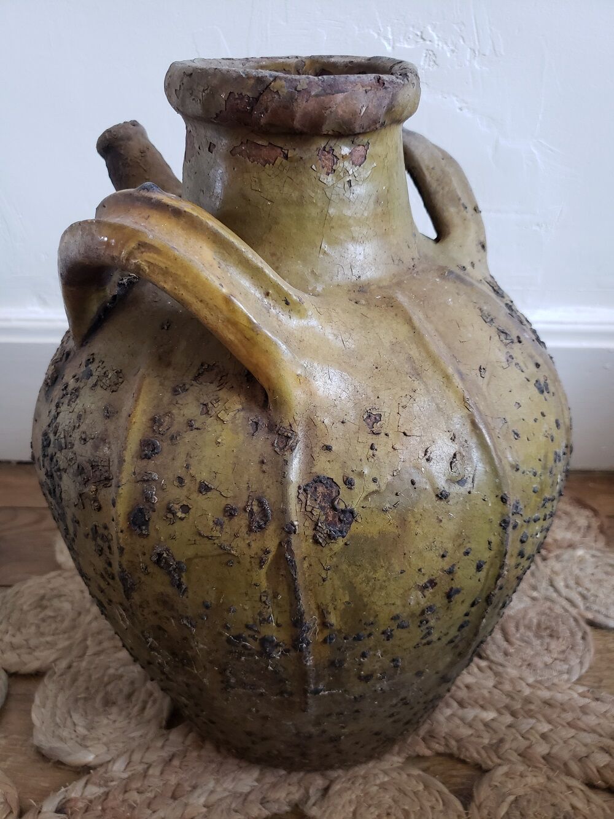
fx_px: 615
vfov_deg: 67.3
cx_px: 307
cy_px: 410
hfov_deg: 53.1
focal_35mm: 26
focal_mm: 4.3
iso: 250
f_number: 1.5
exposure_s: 1/33
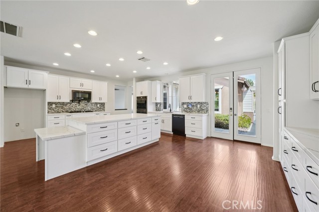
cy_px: 106
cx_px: 160
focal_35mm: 13
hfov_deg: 108.4
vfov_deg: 85.4
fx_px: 115
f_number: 8
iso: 400
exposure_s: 1/30
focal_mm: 13
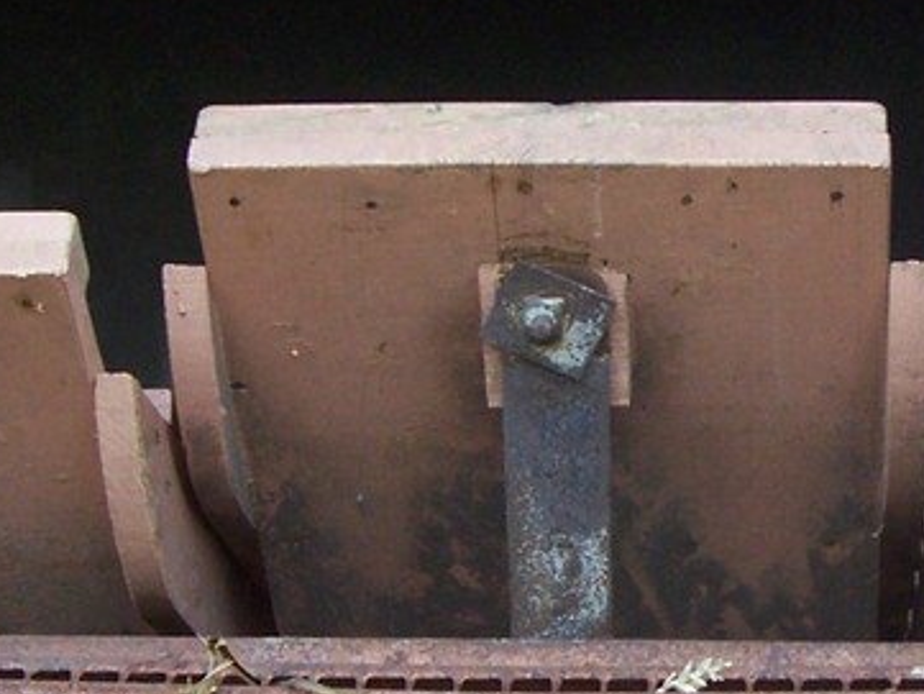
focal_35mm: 113
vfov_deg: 13.1
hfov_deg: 17.3
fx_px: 3017
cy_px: 428
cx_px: 745
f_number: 2.7
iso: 80
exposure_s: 1/135
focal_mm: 5.6
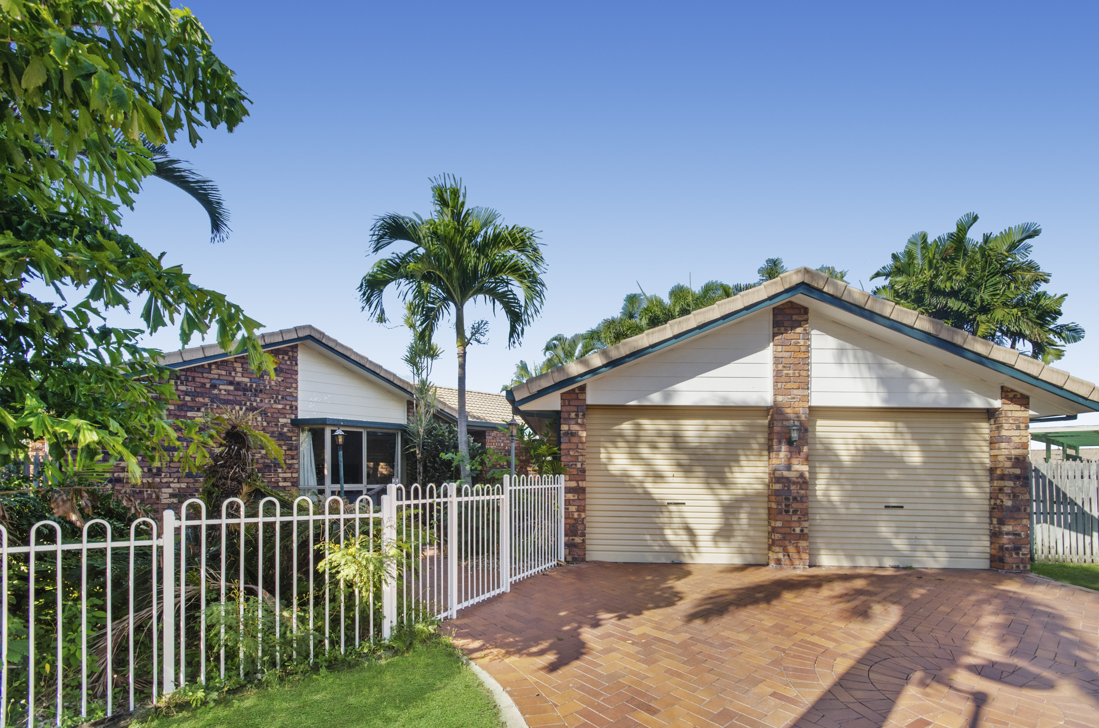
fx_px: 457
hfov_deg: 100.5
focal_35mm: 15
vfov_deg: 77.1
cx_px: 550
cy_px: 364
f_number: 8
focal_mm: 10
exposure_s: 1/320
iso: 400
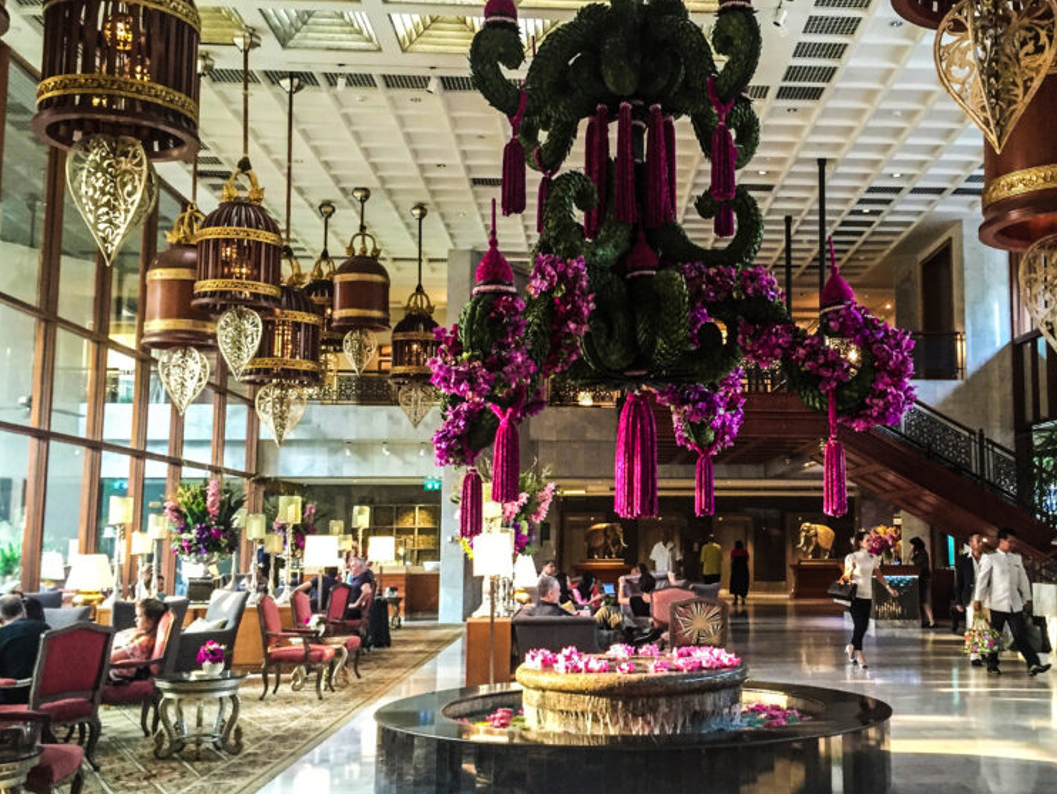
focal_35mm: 40
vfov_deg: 36.0
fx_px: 1222
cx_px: 687
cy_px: 391
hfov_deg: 46.2
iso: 250
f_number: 2.2
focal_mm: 4.15
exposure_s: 1/17
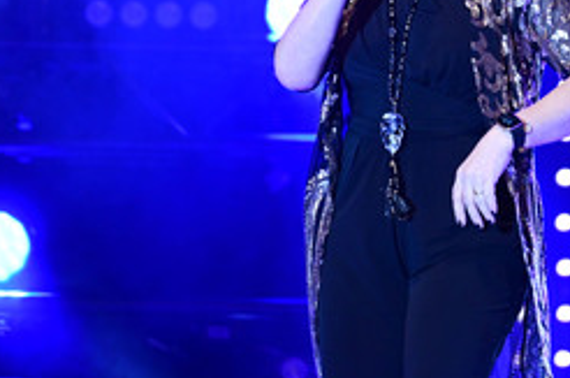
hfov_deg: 5.6
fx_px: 5800
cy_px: 56
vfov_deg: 3.7
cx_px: 416
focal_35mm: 367
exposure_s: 1/250
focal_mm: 200
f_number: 2.8
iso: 2500
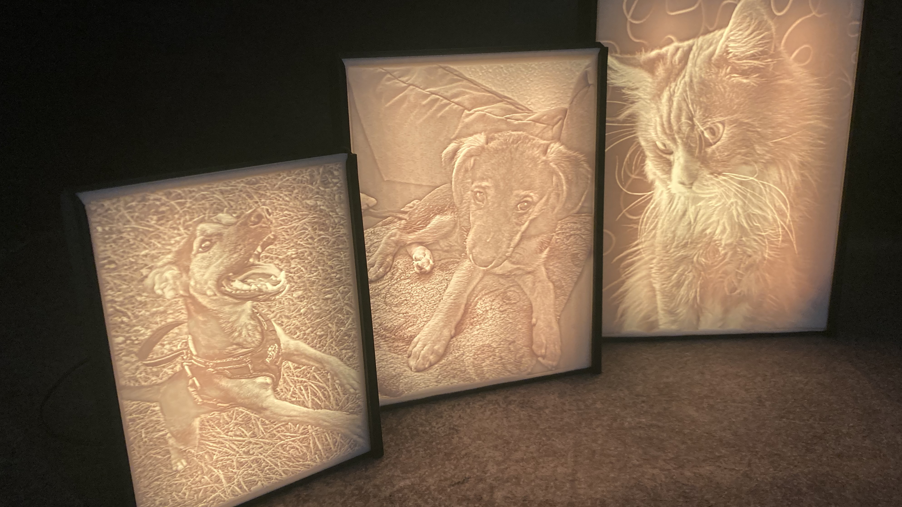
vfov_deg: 37.7
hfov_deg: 62.6
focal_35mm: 31
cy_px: 220
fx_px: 741
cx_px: 458
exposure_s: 1/60
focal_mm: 3.99
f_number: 1.8
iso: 125
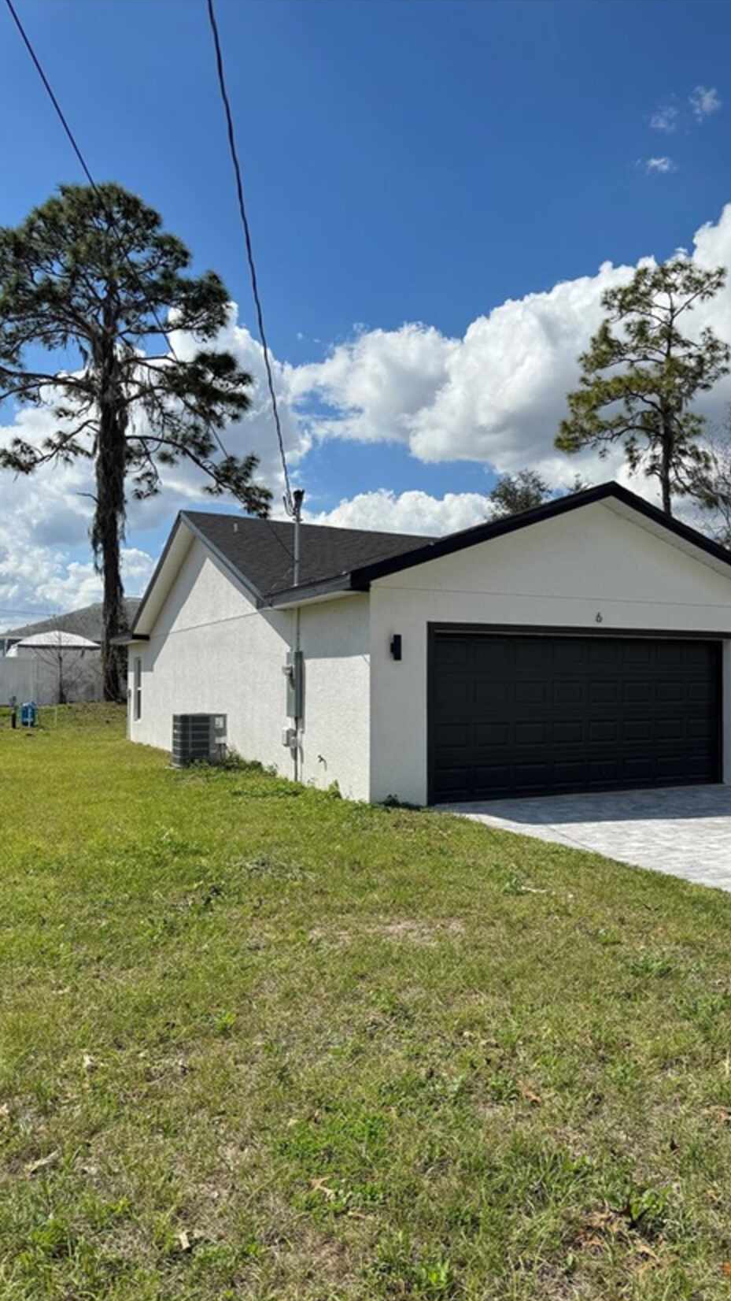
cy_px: 669
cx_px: 491
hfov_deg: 42.3
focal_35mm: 27
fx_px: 931
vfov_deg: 69.8
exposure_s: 1/4310
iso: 80
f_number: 1.78
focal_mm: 6.76
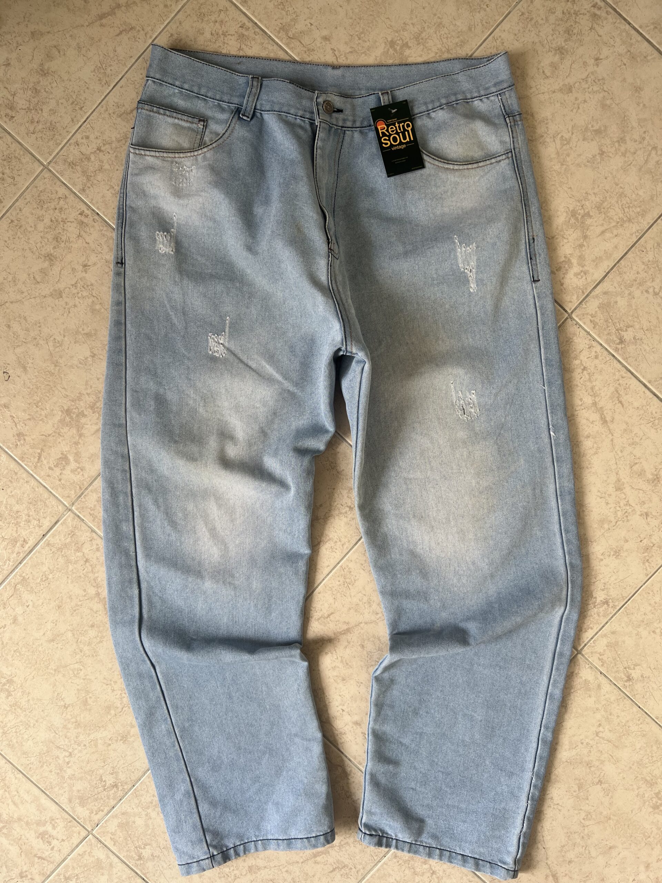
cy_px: 442
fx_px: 663
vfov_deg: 67.3
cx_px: 331
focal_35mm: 26
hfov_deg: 53.1
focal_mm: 5.7
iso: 32
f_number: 1.5
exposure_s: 1/121
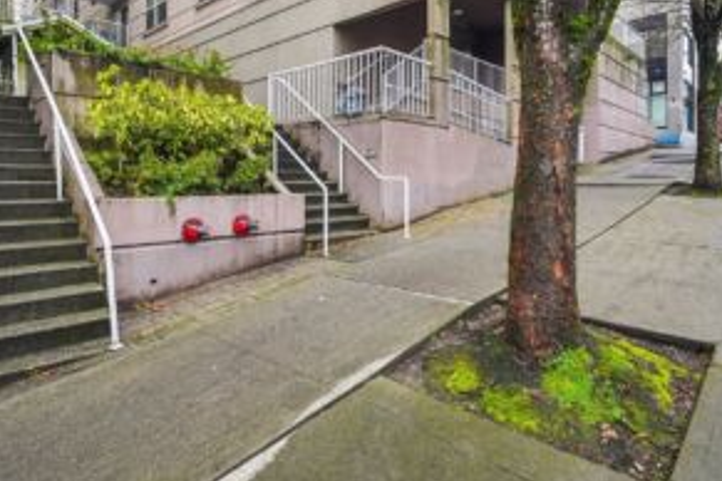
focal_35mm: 22
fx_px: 441
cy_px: 197
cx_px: 355
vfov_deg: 56.9
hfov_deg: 78.6
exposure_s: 1/40
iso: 1600
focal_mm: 16
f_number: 8
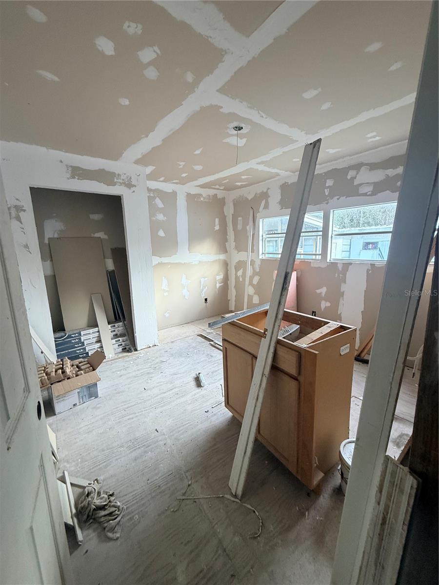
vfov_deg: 102.1
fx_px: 237
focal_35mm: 14
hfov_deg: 85.7
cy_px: 292
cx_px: 220
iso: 250
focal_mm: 2.22
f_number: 2.2
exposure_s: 1/121
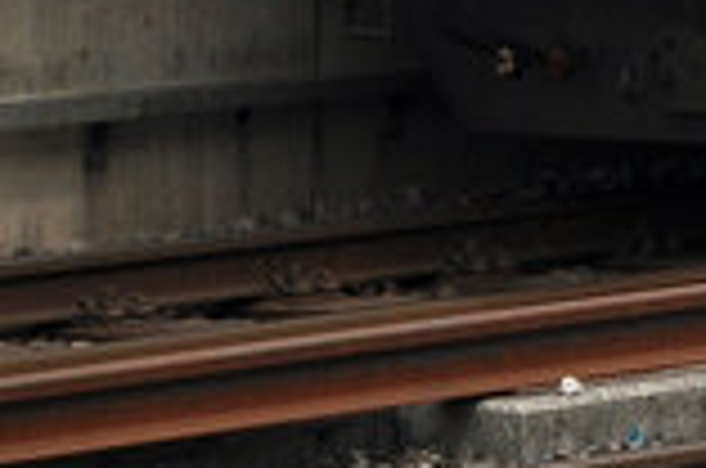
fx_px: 8063
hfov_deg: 4.8
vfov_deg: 3.2
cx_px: 1943
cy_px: -1114
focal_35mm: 412
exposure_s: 1/320
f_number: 10
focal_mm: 36
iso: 200
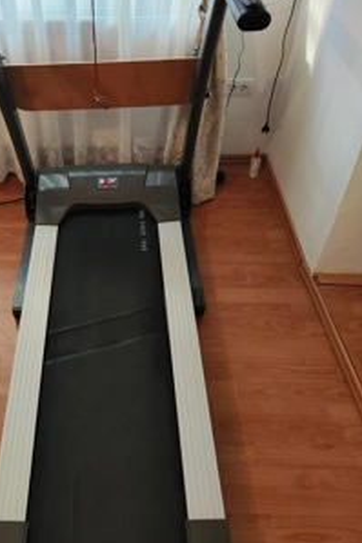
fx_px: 483
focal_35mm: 32
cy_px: 223
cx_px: 98
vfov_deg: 58.4
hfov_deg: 40.1
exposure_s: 1/100
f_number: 1.69
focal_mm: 7.01
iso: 214
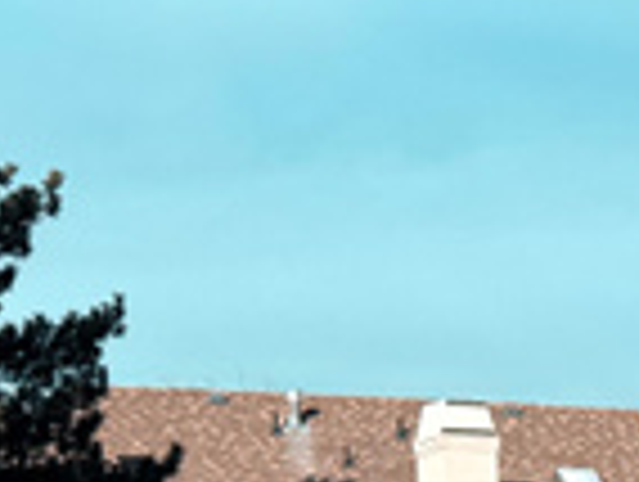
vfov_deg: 8.0
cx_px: 1426
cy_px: 1108
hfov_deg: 10.2
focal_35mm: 173
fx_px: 3199
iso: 80
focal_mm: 6.76
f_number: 1.78
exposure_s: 1/5319
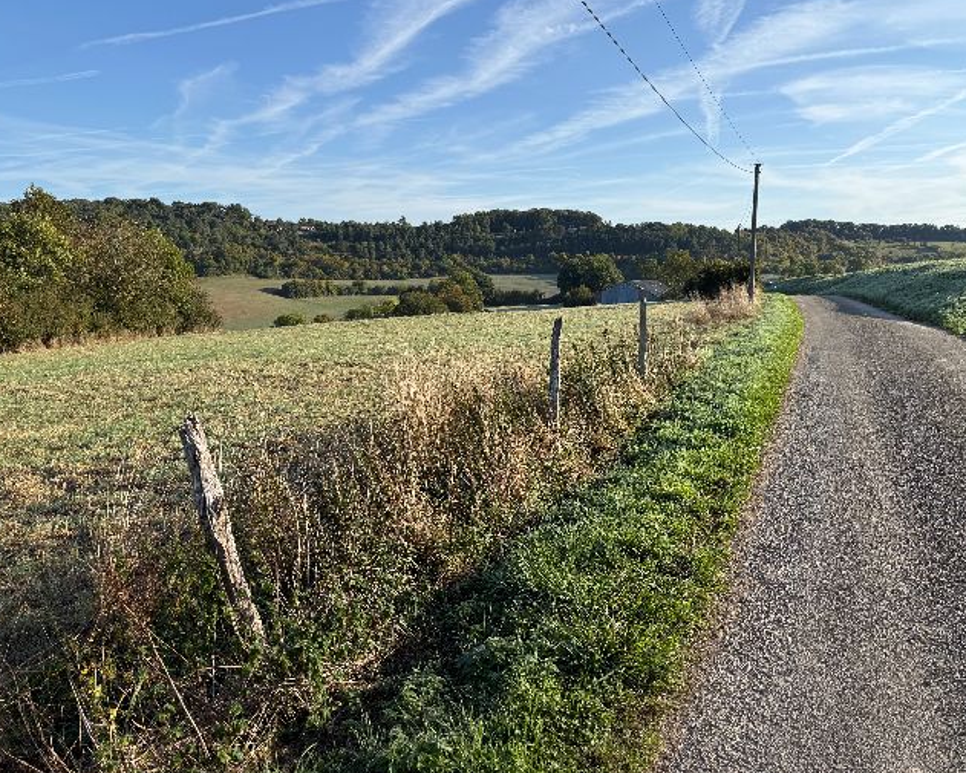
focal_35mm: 26
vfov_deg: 54.9
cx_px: 516
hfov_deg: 65.9
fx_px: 743
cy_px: 386
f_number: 1.78
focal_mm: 6.76
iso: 80
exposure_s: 1/3279
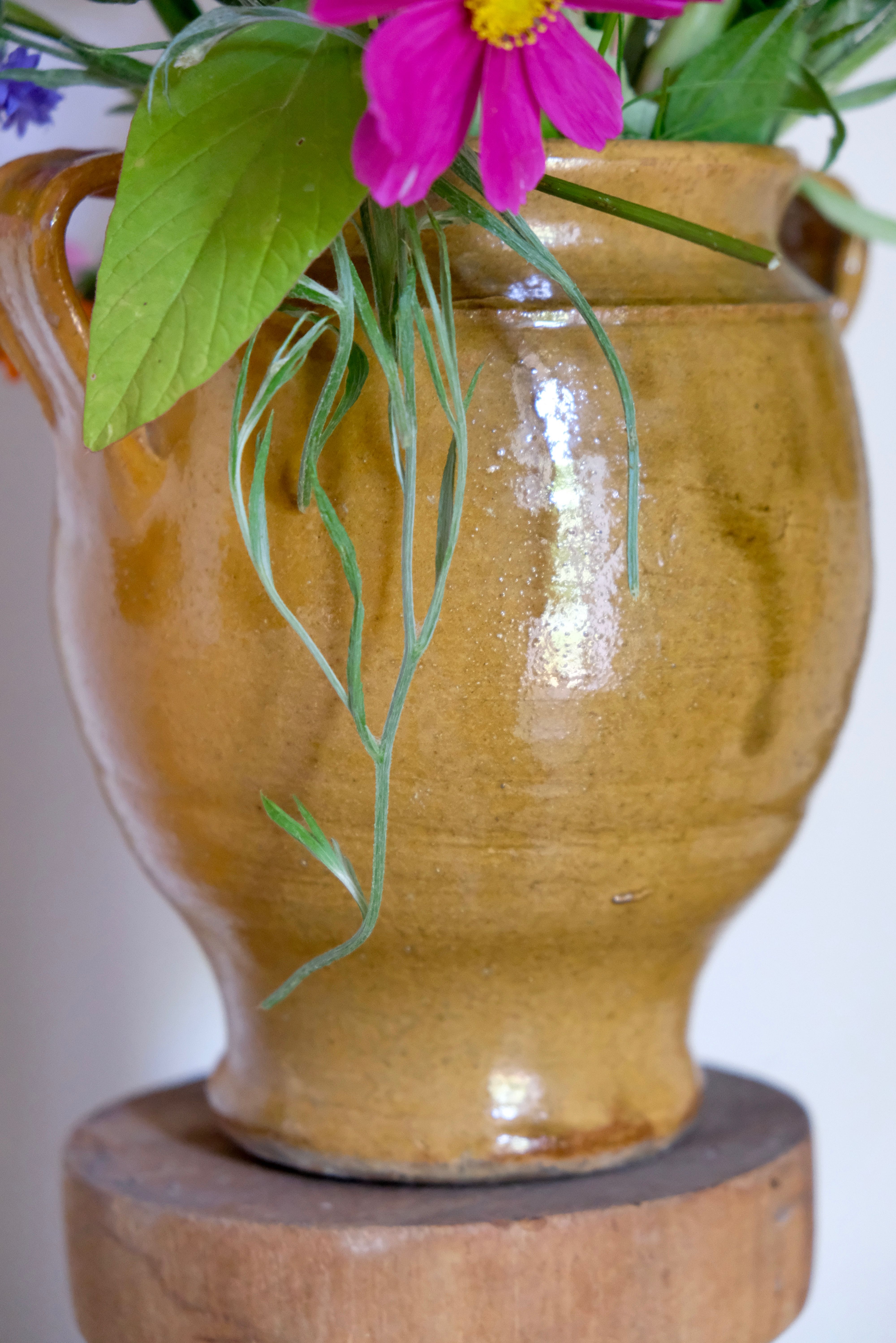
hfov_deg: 16.5
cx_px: 448
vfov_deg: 24.5
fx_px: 3098
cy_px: 672
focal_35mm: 83
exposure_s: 1/125
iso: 5000
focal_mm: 55
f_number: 4
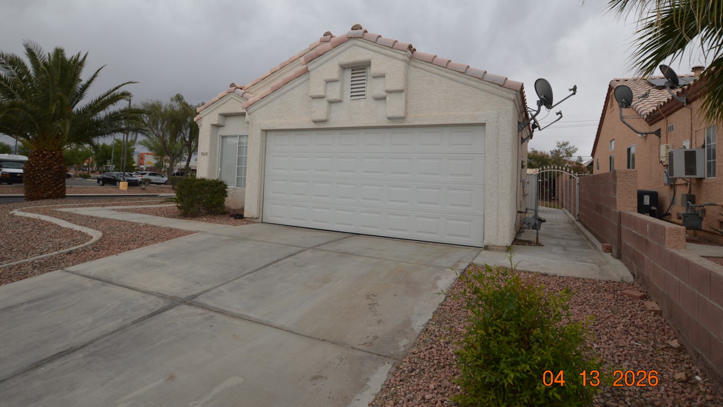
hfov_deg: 91.8
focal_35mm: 18
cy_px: 171
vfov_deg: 60.0
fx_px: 350
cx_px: 361
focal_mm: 11.5
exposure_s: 1/160
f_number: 6.3
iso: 100
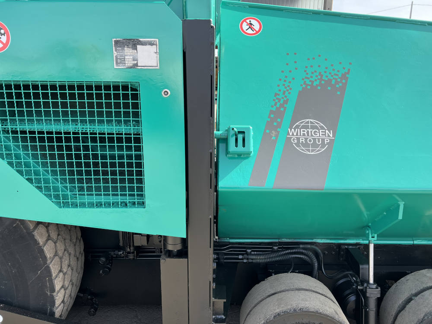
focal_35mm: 26
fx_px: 324
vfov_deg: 53.1
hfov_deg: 67.3
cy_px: 162
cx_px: 216
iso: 50
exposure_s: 1/797
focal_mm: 5.7
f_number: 1.5
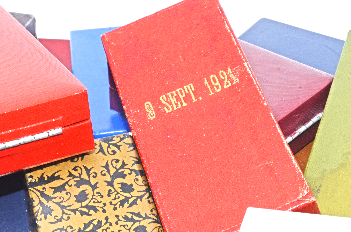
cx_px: 201
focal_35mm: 90
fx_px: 872
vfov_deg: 15.2
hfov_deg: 22.7
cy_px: 144
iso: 400
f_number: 18
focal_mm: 45
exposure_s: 1/200
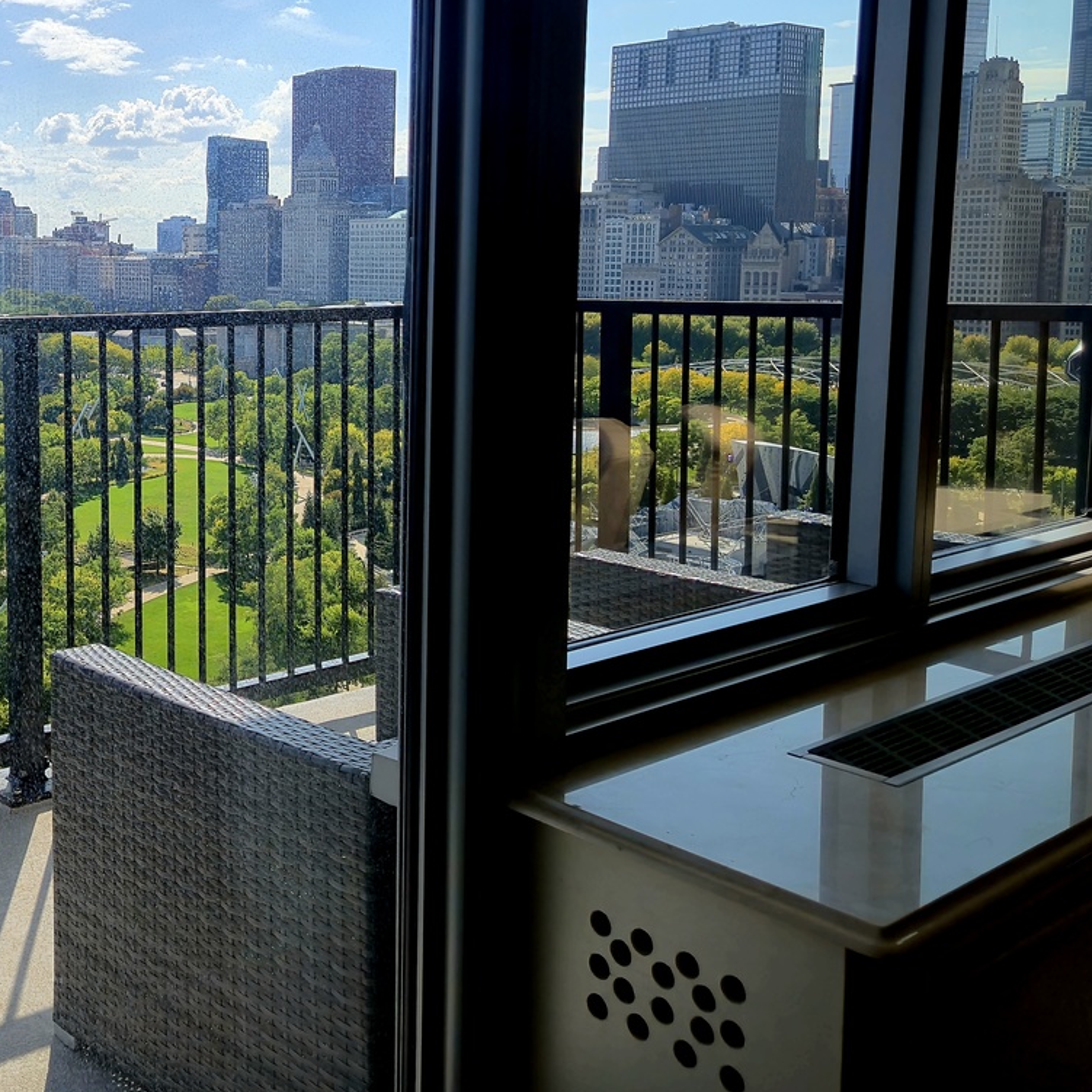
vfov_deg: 42.4
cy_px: 382
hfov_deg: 40.6
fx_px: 1392
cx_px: 179
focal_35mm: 39
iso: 25
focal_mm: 5.4
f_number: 1.8
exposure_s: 1/2000
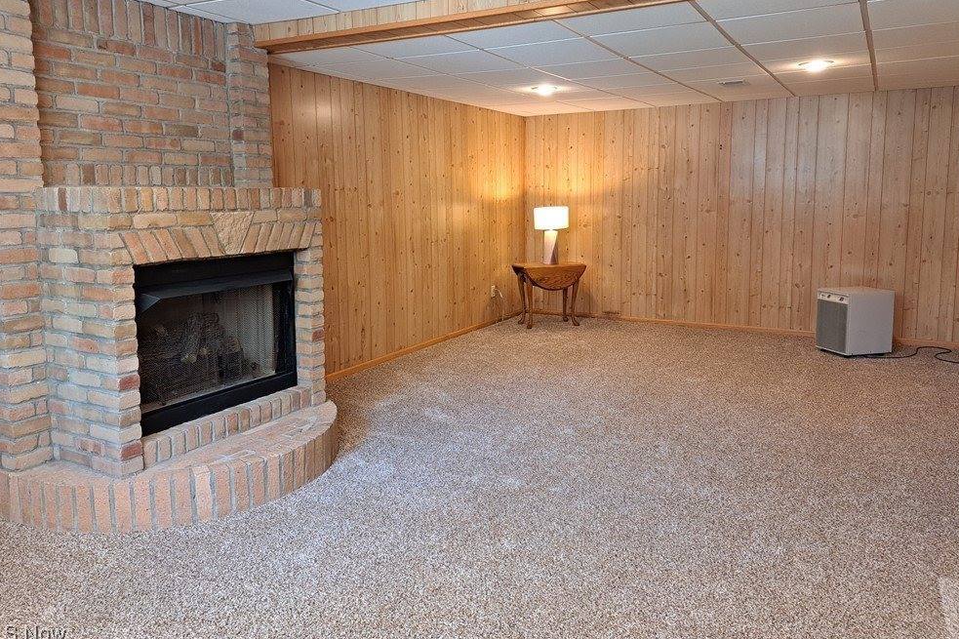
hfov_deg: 69.4
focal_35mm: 26
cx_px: 468
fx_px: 692
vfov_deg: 49.4
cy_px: 280
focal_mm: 5.23
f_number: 1.8
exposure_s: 1/60
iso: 250
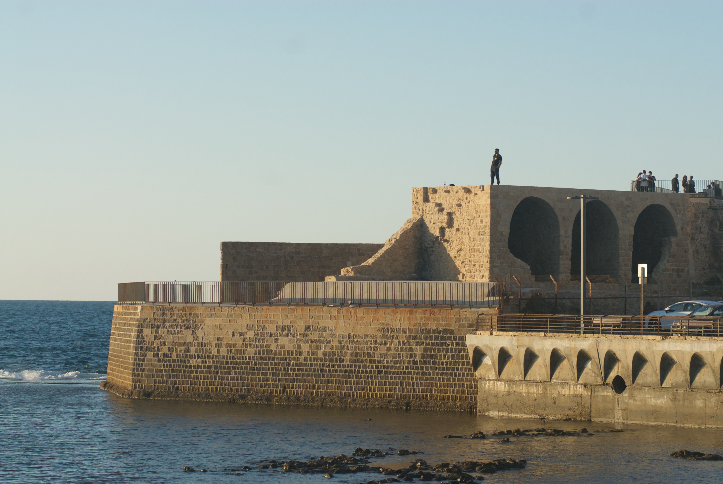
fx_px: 2493
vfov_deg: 11.1
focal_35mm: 124
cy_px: 249
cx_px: 372
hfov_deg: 16.5
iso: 400
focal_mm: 80
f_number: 5.6
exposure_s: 1/1250
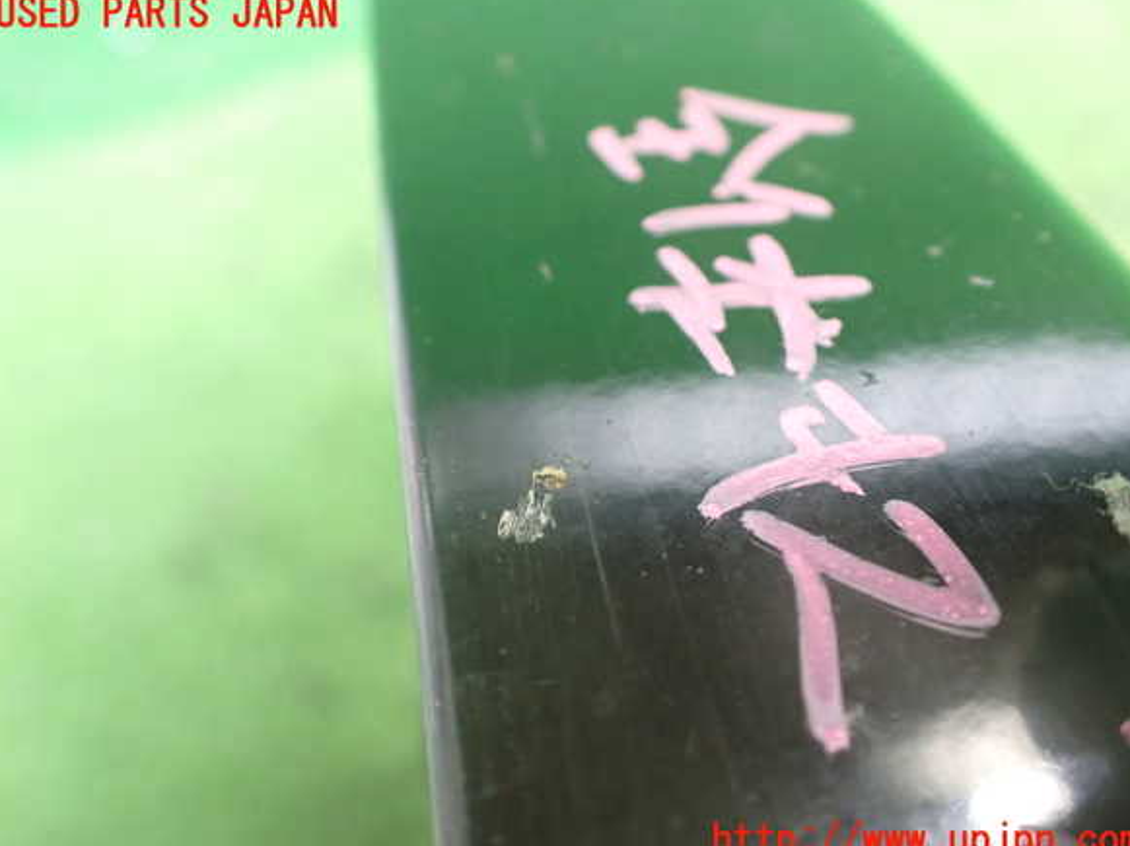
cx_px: 568
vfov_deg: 45.4
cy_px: 428
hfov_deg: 58.4
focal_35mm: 31
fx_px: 1011
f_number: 2.3
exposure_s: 1/30
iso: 800
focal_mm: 5.4
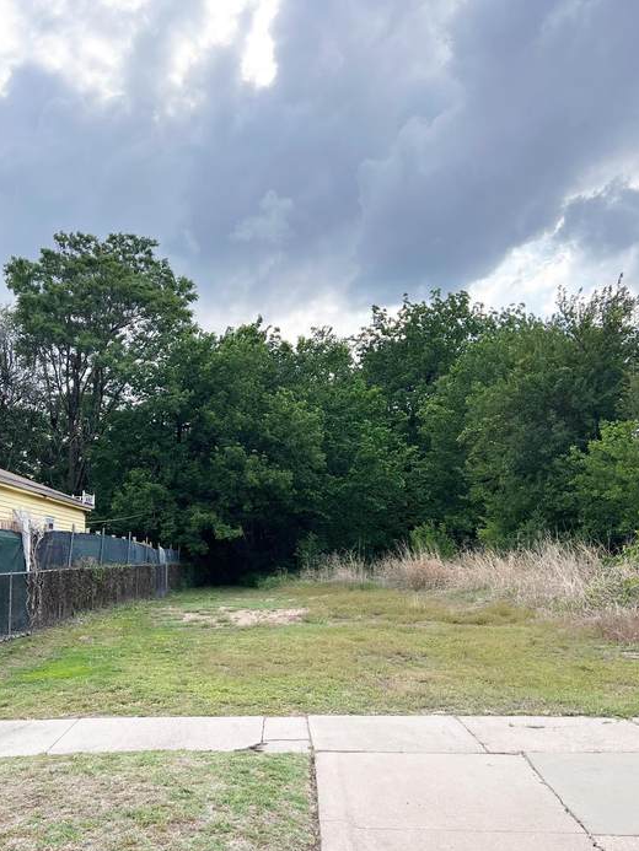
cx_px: 259
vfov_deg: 51.2
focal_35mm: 36
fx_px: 886
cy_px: 490
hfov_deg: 39.5
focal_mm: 5.7
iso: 50
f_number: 1.5
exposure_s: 1/2571
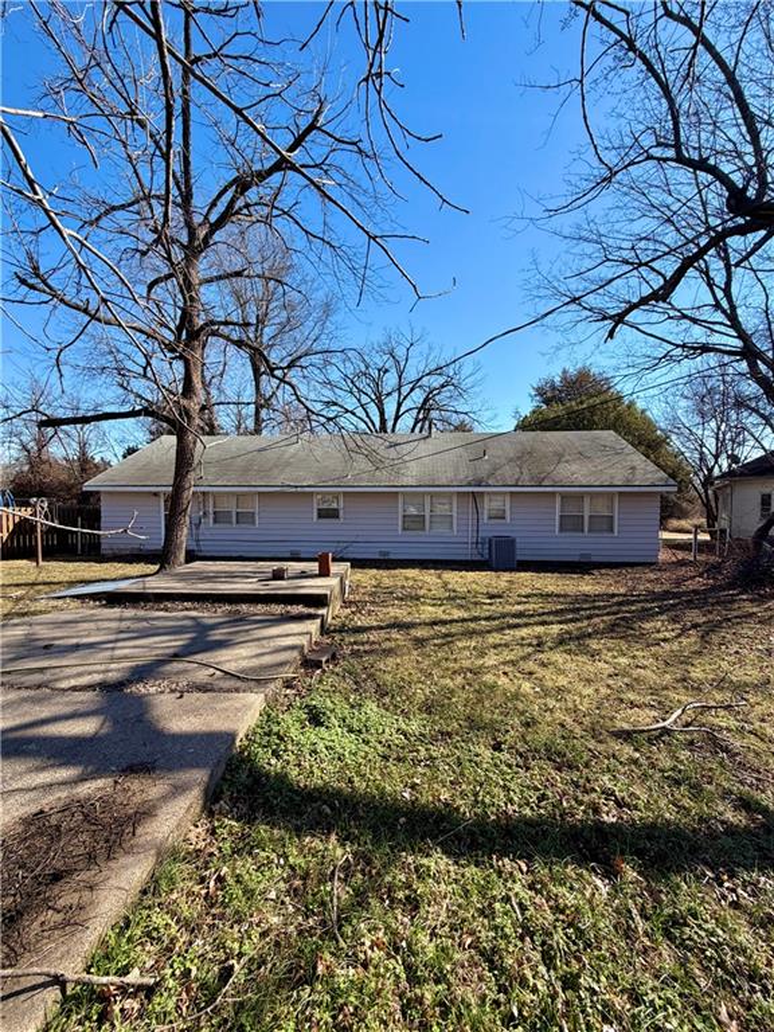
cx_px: 387
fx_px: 417
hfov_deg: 85.7
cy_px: 516
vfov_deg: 102.1
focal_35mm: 14
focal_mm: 2.22
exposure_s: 1/770
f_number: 2.2
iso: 32
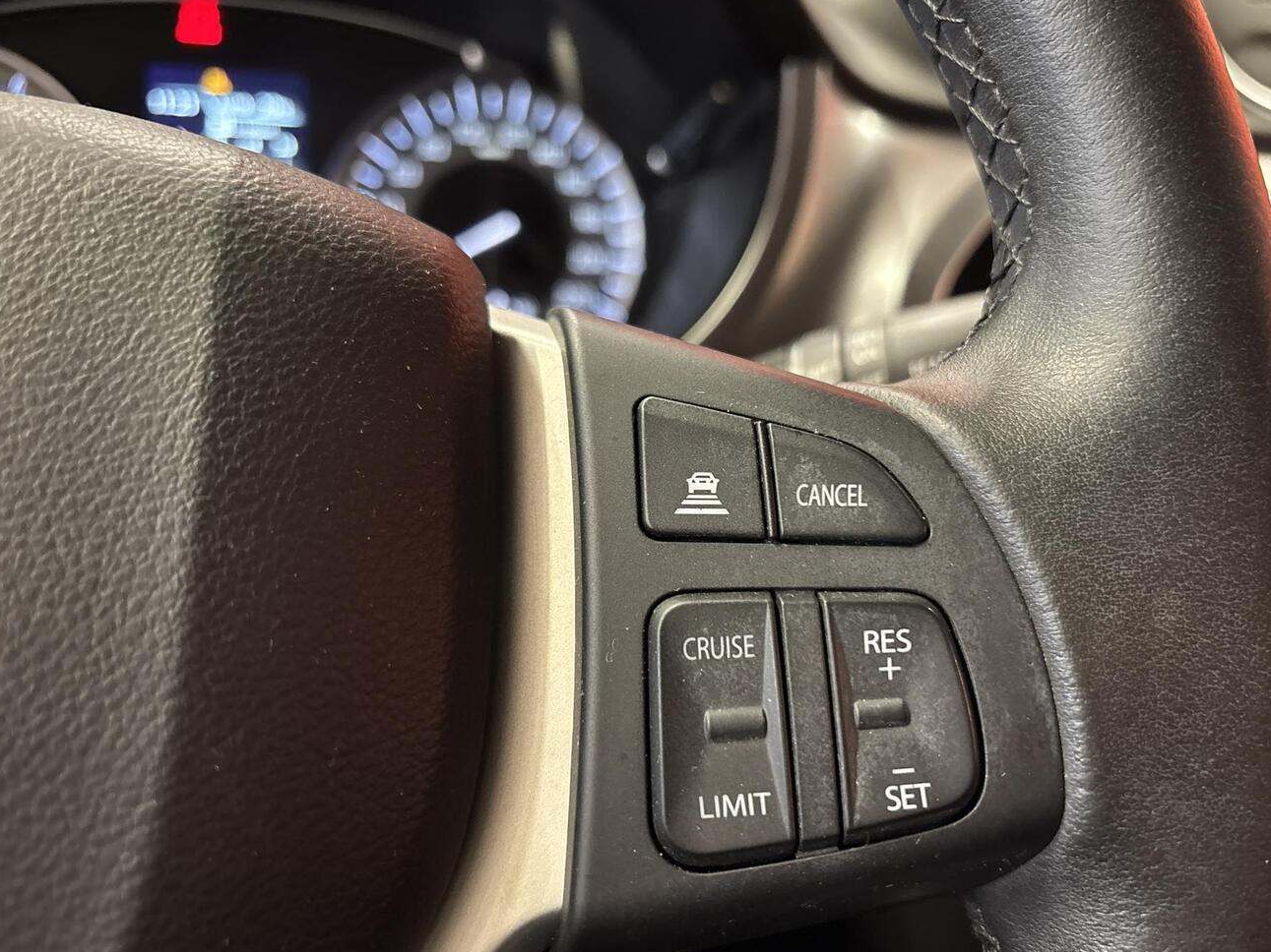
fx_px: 1065
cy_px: 506
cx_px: 687
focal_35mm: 29
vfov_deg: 48.2
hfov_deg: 61.6
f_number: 1.6
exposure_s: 1/33
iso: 500
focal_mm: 5.96
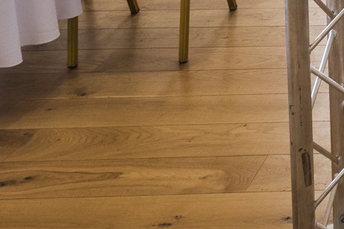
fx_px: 650
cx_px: 660
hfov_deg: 19.5
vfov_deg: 17.4
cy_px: -142
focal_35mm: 68
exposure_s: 1/3
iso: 200
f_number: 10
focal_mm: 14
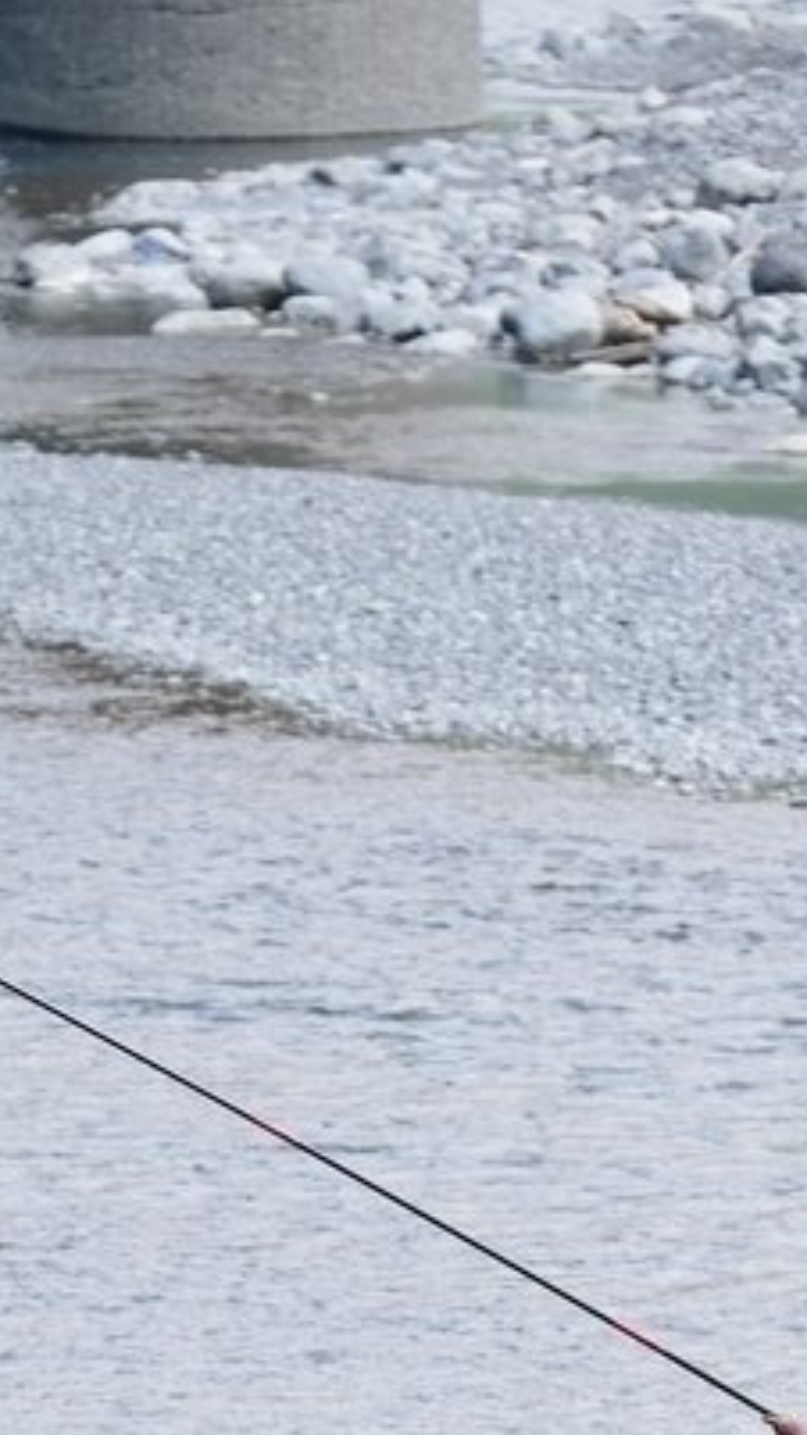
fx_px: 24776
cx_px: -154
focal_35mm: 651
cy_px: 1067
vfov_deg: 3.3
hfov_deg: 1.9
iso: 100
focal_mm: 260
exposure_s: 1/320
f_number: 5.6
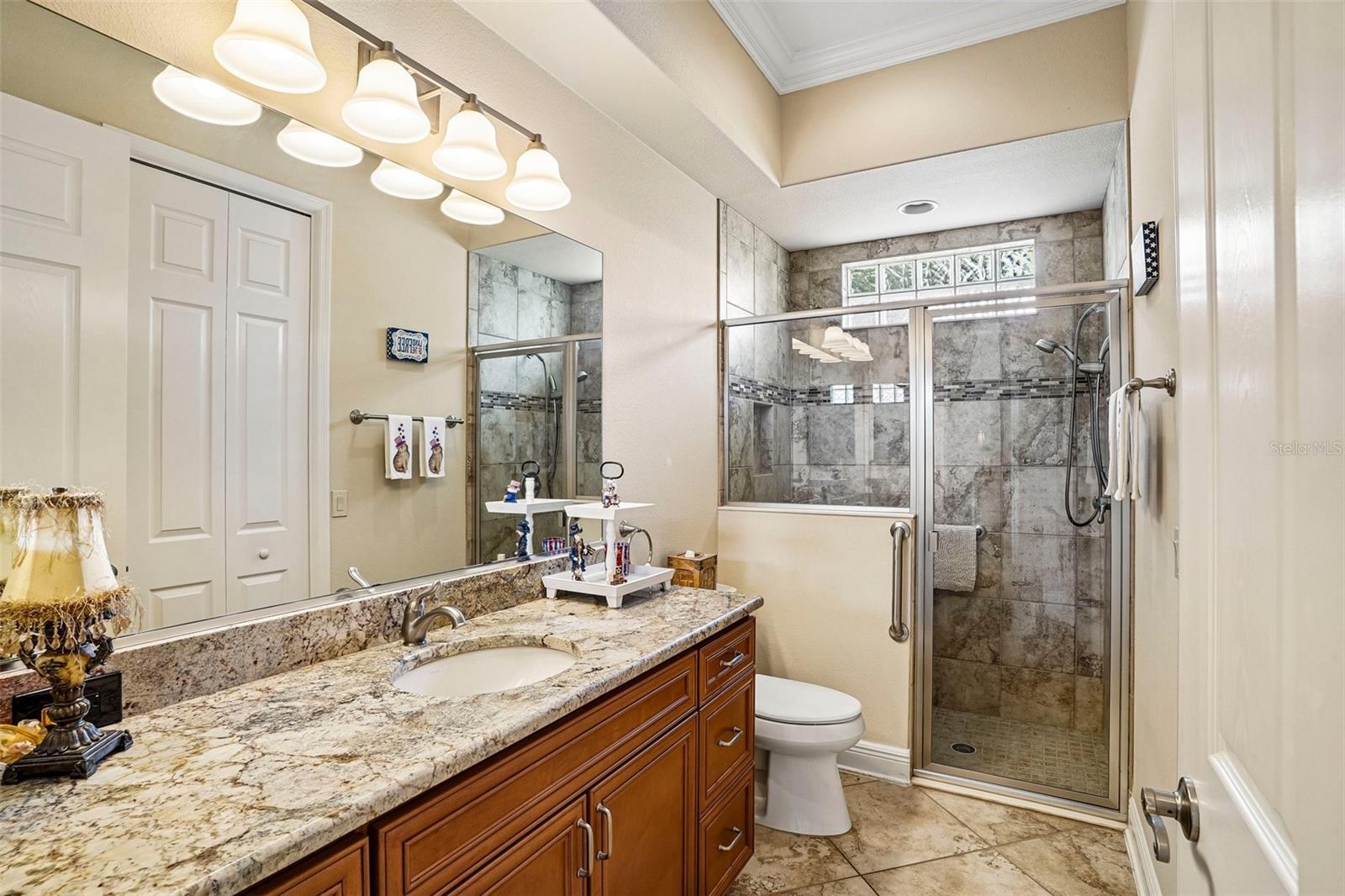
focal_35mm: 17
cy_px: 448
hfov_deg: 93.3
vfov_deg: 70.4
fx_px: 635
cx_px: 672
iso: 400
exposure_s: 1/13
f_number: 8
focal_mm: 17
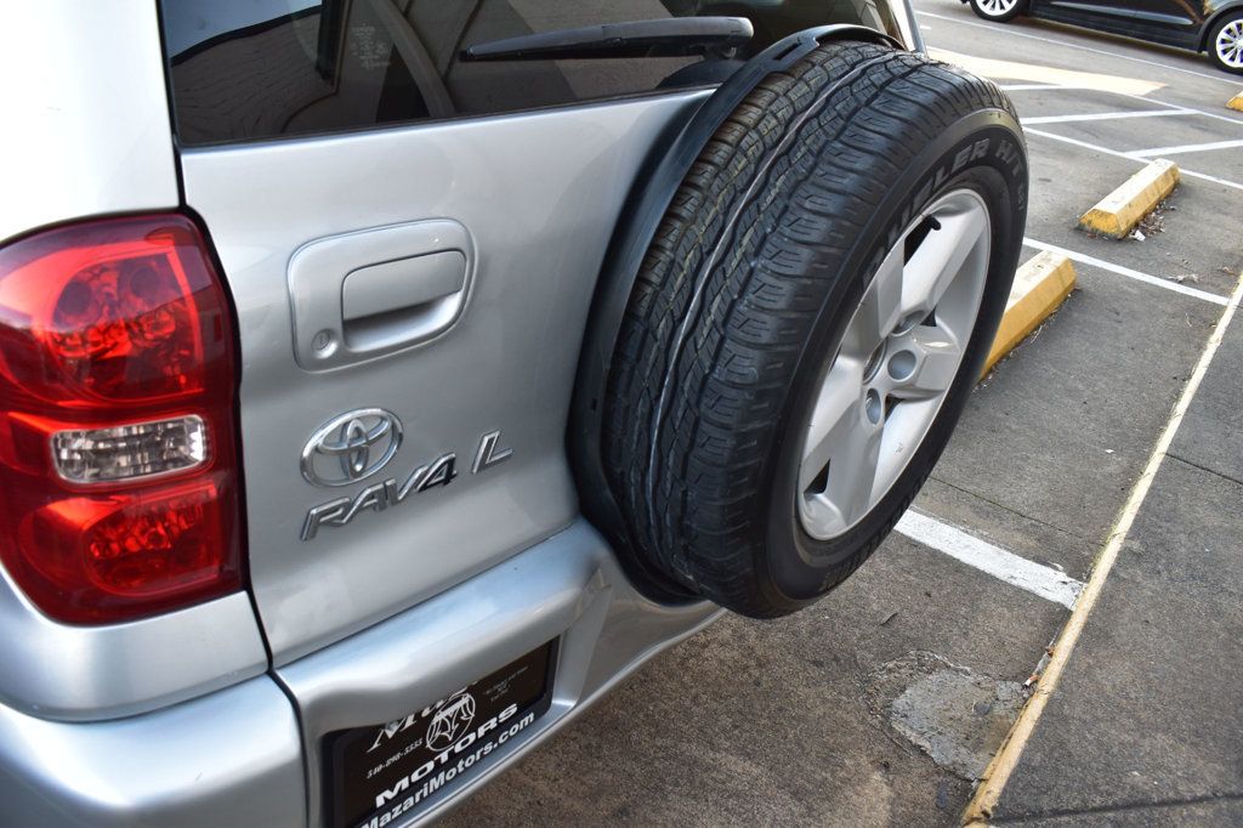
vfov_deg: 41.7
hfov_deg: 59.5
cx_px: 622
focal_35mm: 32
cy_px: 414
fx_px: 1087
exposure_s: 1/50
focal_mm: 21
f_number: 8
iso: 400
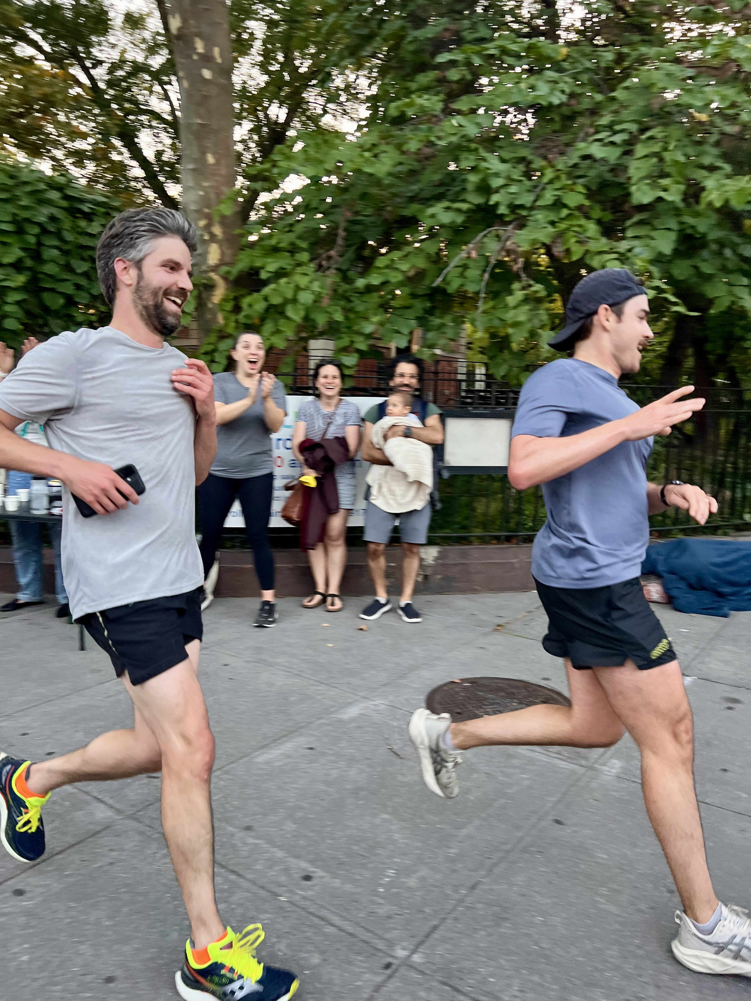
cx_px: 376
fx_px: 752
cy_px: 500
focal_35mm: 26
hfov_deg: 53.1
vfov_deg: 67.3
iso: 125
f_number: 1.5
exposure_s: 1/121
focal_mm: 5.7
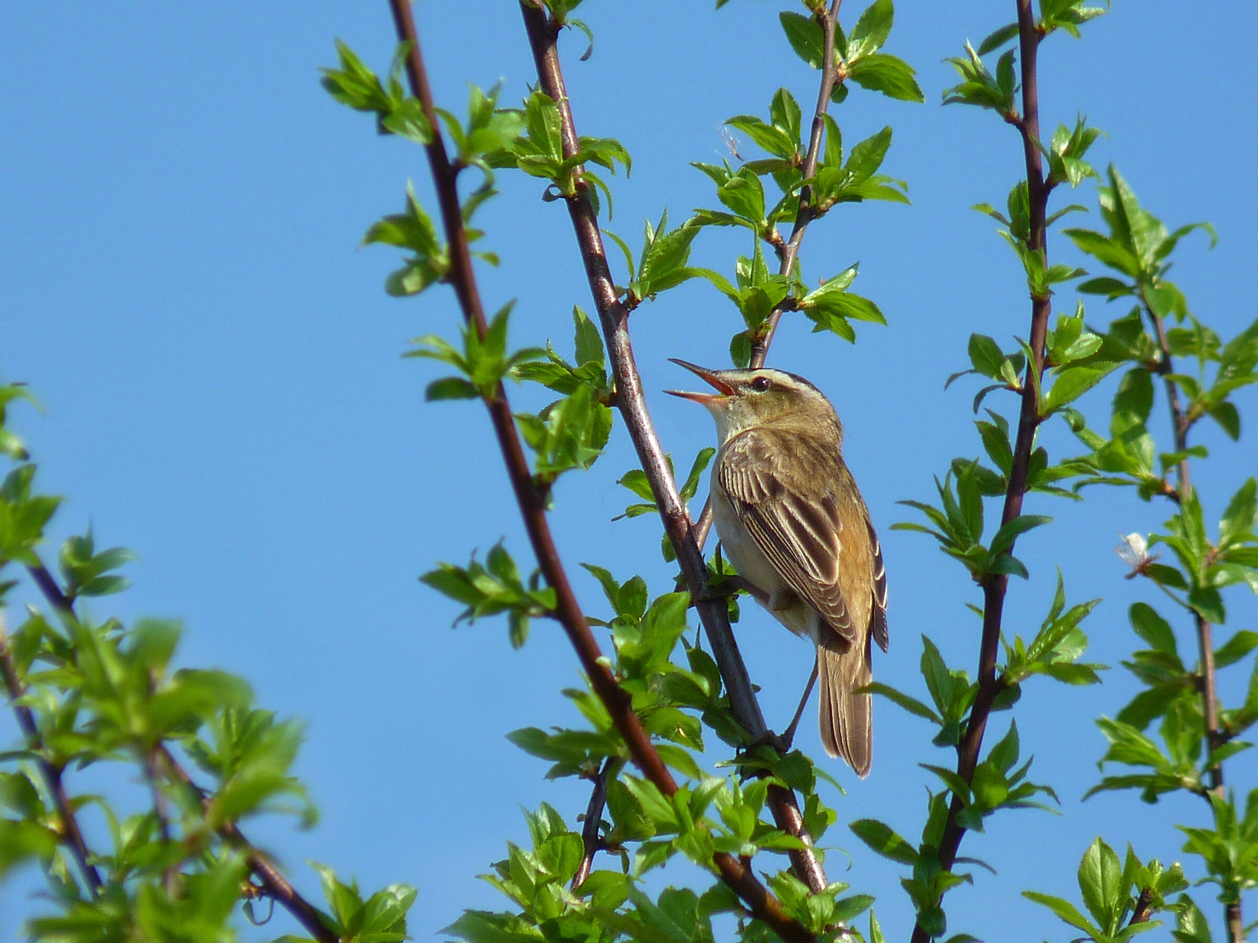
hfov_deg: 3.3
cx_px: 629
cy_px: 472
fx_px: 21623
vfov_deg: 2.5
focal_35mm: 595
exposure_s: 1/640
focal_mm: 86.4
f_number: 4.4
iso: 100
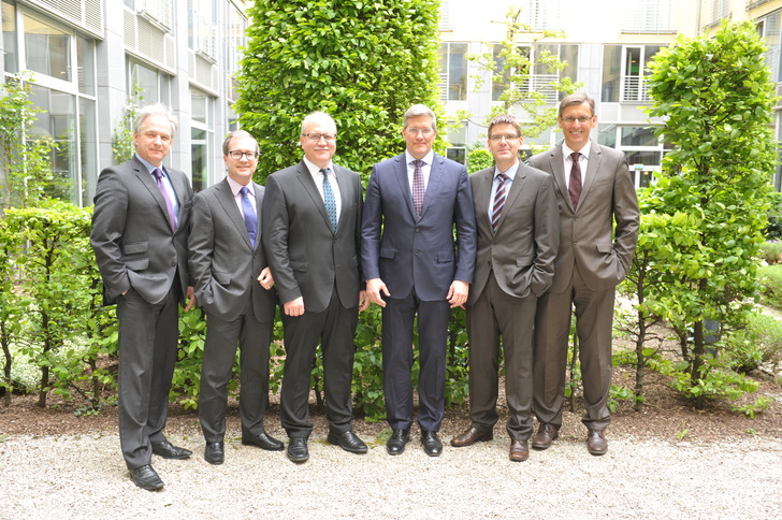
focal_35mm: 34
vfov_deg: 38.8
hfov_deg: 55.8
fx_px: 738
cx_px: 391
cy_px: 260
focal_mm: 34
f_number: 5
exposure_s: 1/50
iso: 200
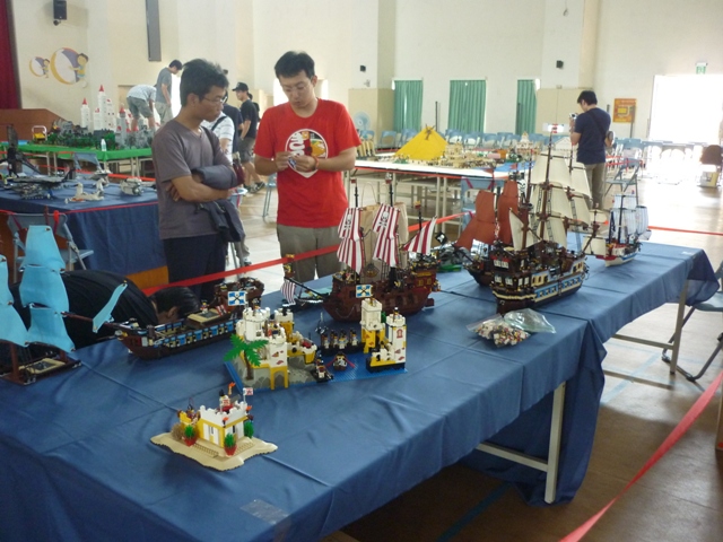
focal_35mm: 33
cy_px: 271
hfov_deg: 55.4
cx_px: 362
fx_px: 689
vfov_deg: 42.9
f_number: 2.8
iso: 400
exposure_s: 1/20
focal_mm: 5.5
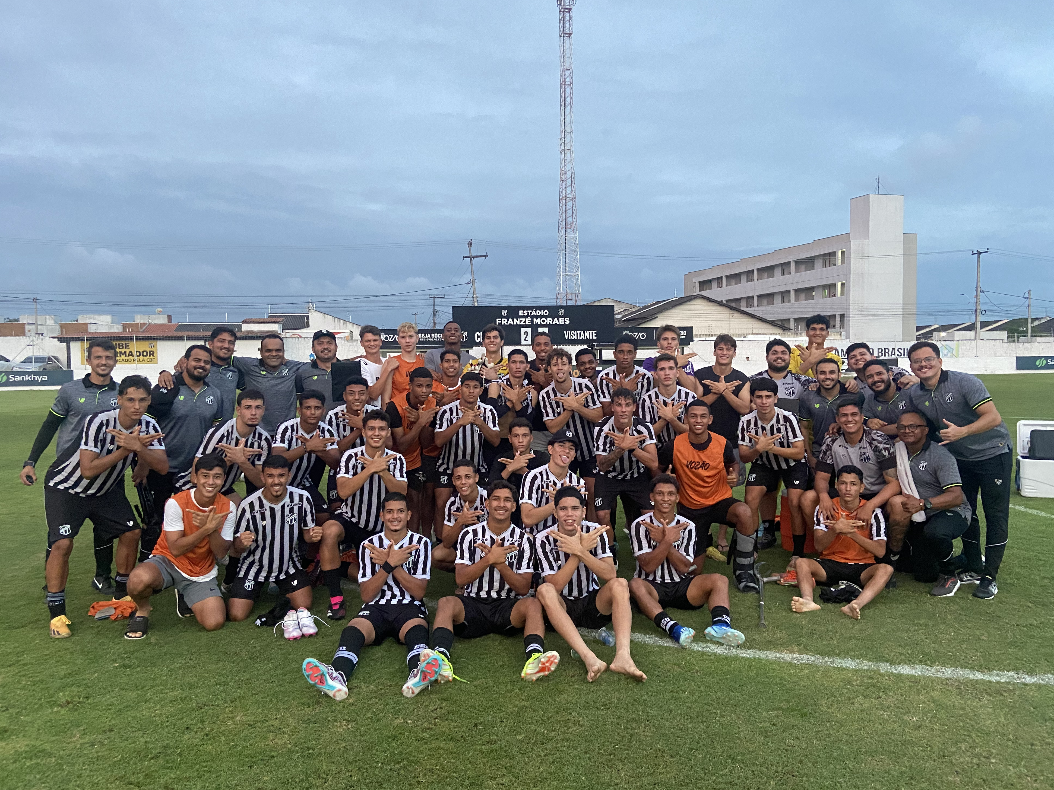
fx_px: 822
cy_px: 385
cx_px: 513
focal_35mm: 27
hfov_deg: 65.3
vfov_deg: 51.3
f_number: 1.8
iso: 500
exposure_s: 1/60
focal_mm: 4.25
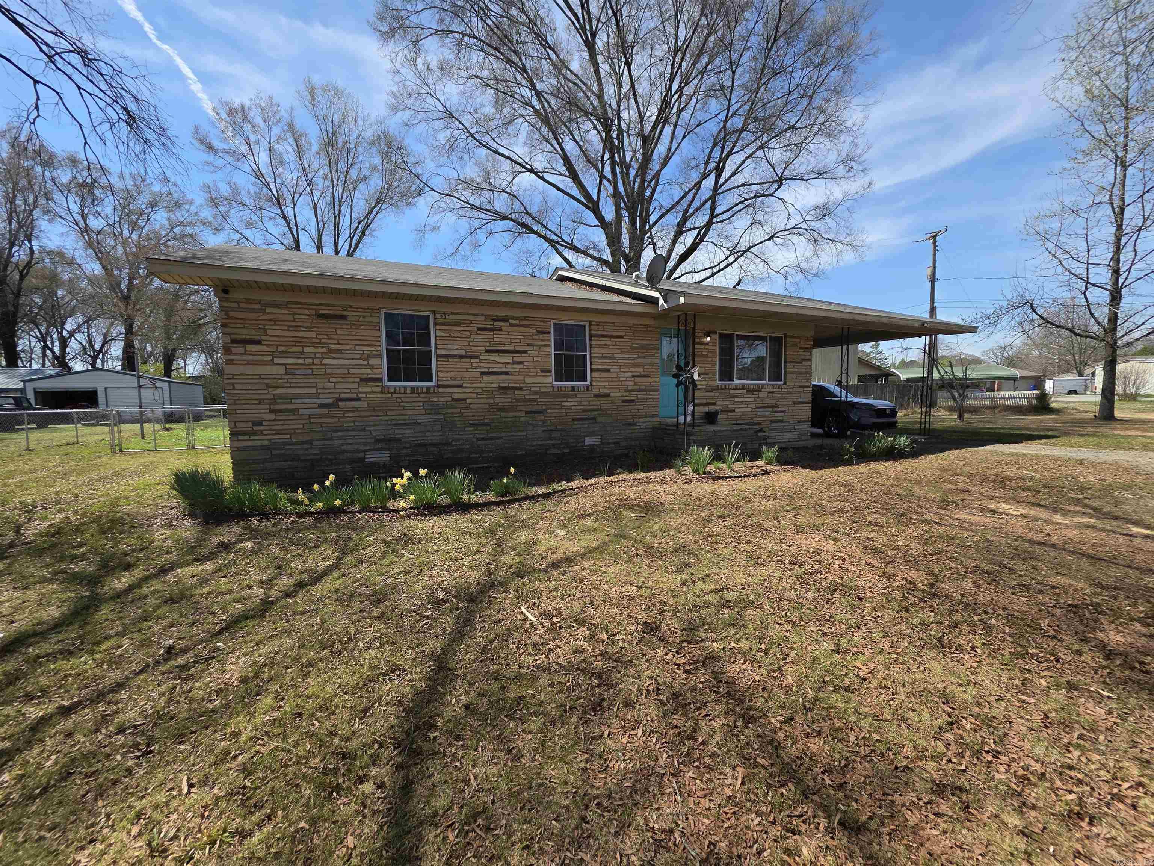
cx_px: 577
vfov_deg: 89.9
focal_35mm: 13
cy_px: 433
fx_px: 433
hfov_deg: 106.2
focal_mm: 2.2
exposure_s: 1/1521
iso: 40
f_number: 1.9
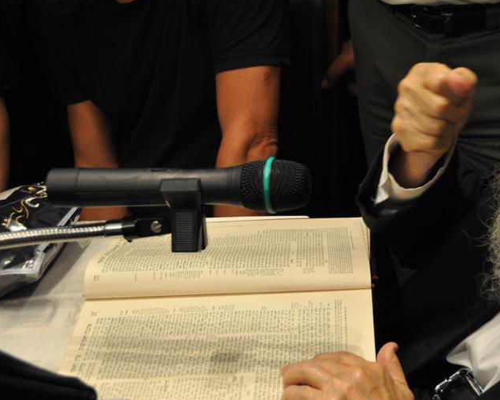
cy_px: 210
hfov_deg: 28.9
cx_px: 404
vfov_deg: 23.8
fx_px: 947
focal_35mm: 64
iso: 400
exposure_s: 1/60
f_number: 4
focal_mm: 28
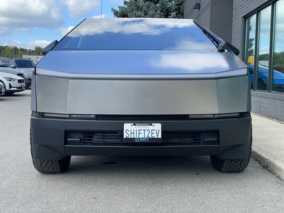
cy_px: 106
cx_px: 142
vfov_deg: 28.0
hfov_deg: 36.8
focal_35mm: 52
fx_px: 427
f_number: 2
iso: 25
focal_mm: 6
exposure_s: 1/533
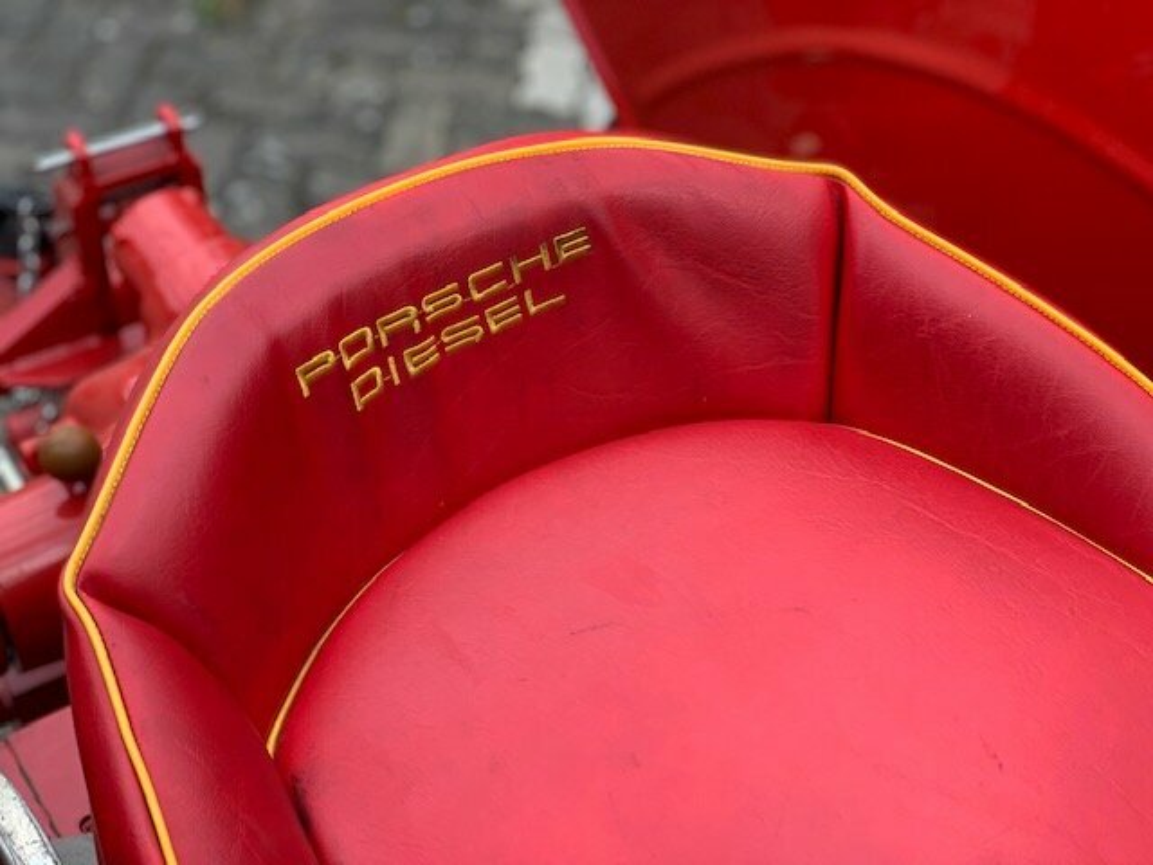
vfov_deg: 28.0
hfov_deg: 36.8
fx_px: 1732
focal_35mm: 52
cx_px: 576
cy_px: 432
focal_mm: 6
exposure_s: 1/142
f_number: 2.4
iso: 16
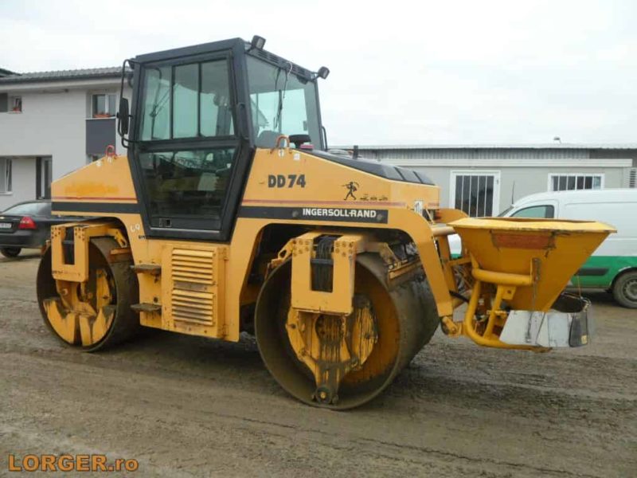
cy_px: 239
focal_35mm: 27
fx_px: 497
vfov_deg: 51.4
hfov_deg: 65.3
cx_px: 318
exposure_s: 1/180
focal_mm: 4.9
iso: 80
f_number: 3.5
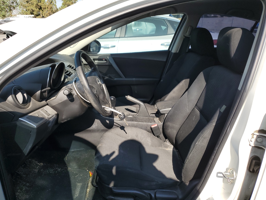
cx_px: 132
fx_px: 207
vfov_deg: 51.4
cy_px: 103
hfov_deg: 65.3
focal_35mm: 27
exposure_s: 1/1250
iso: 50
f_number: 1.5
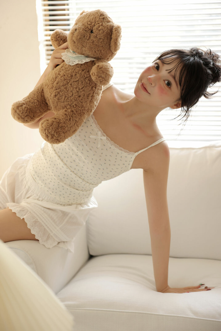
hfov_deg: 24.2
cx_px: 110
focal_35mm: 56
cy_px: 166
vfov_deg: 35.6
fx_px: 516
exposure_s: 1/100
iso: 400
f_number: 2.8
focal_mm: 57
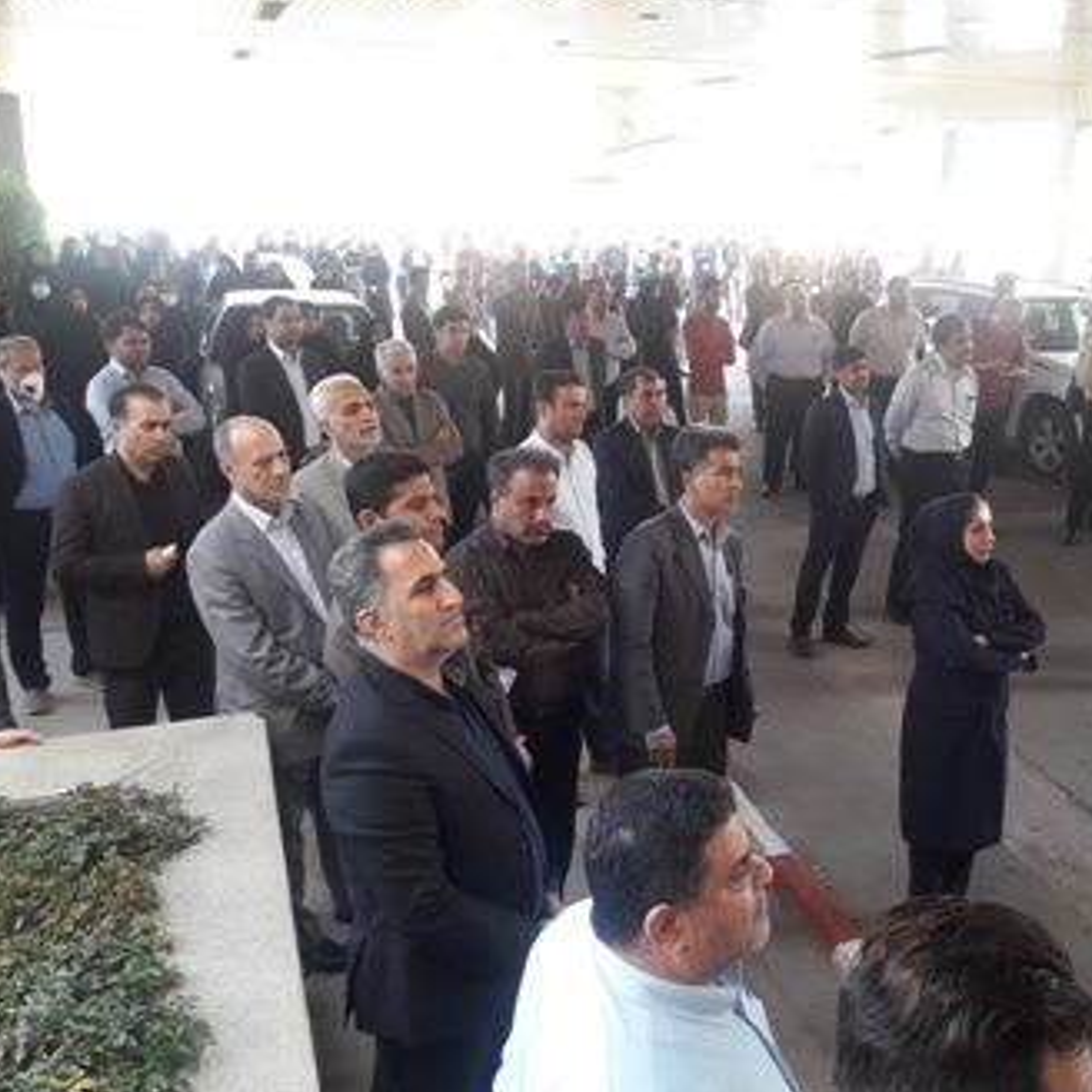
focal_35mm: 34
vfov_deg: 48.5
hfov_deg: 47.6
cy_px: 546
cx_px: 734
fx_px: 1213
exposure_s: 1/50
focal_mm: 3.7
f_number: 1.9
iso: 50
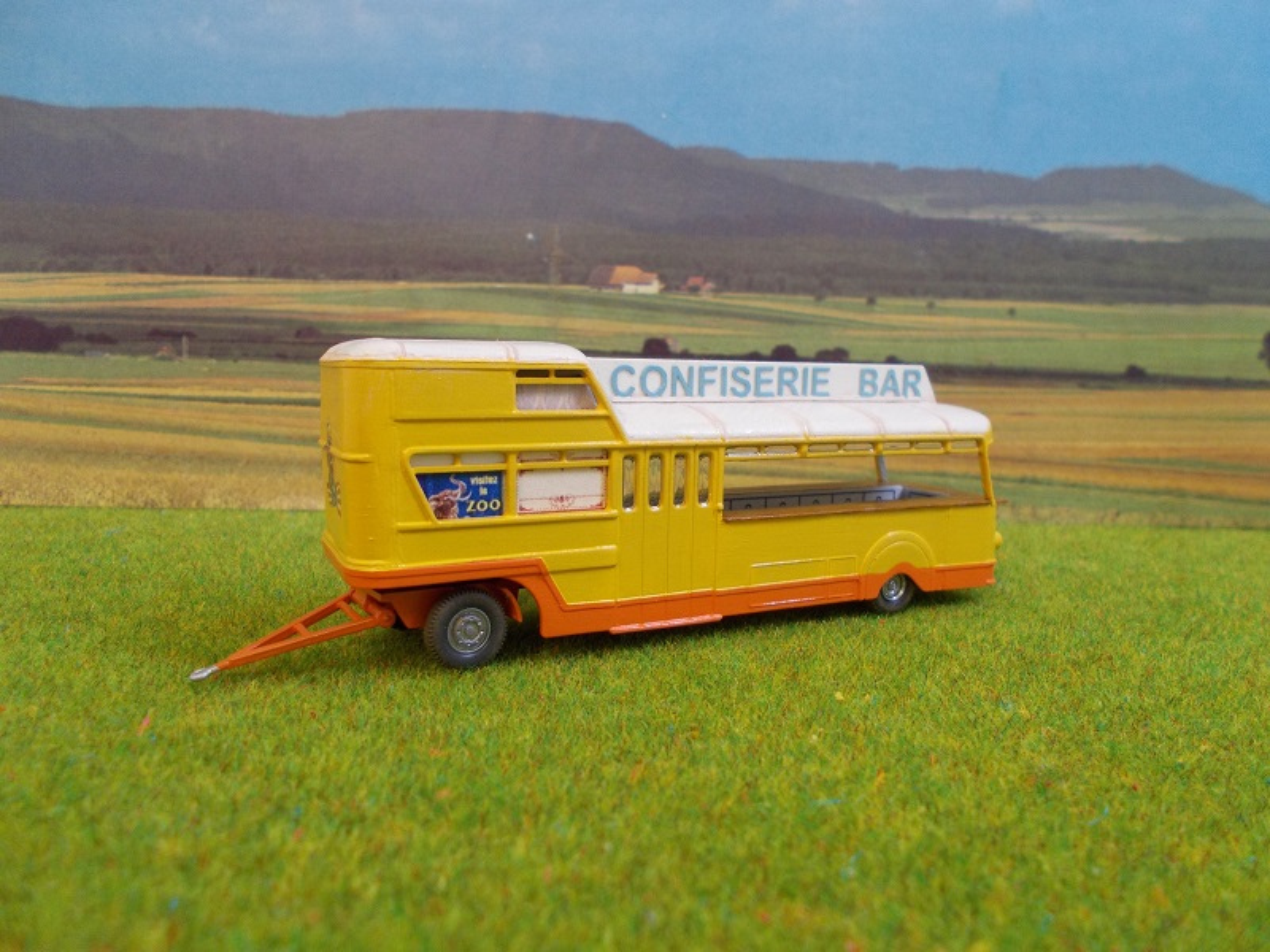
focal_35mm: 26
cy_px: 476
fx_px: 954
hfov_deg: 67.3
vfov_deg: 53.1
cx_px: 635
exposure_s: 1/25
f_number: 3.2
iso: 160
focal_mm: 4.6
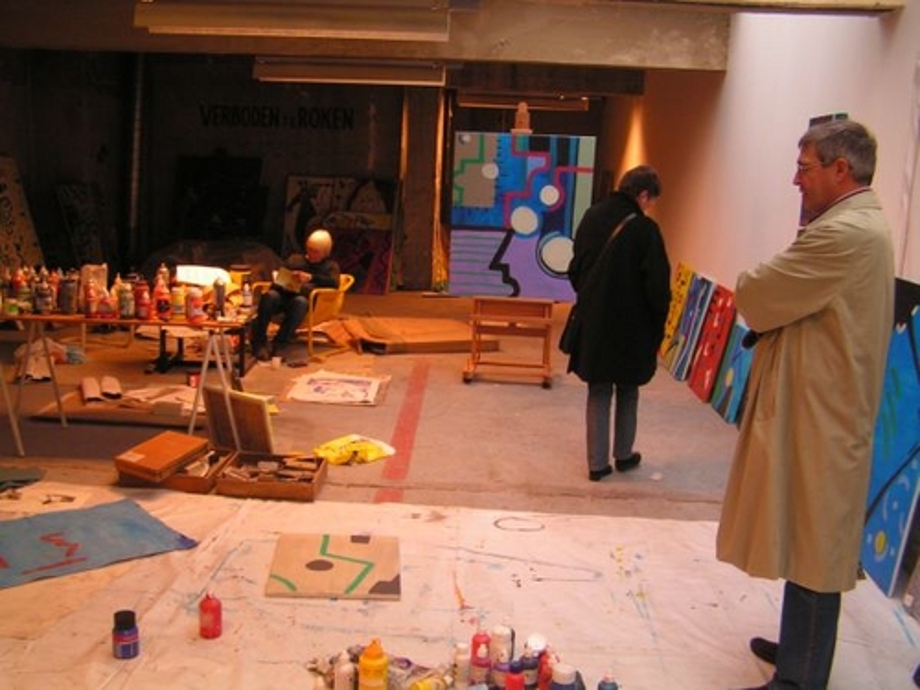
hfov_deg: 49.0
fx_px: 1010
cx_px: 460
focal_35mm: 38
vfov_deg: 37.7
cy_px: 345
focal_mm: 6.3
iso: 80
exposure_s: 1/40
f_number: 2.8
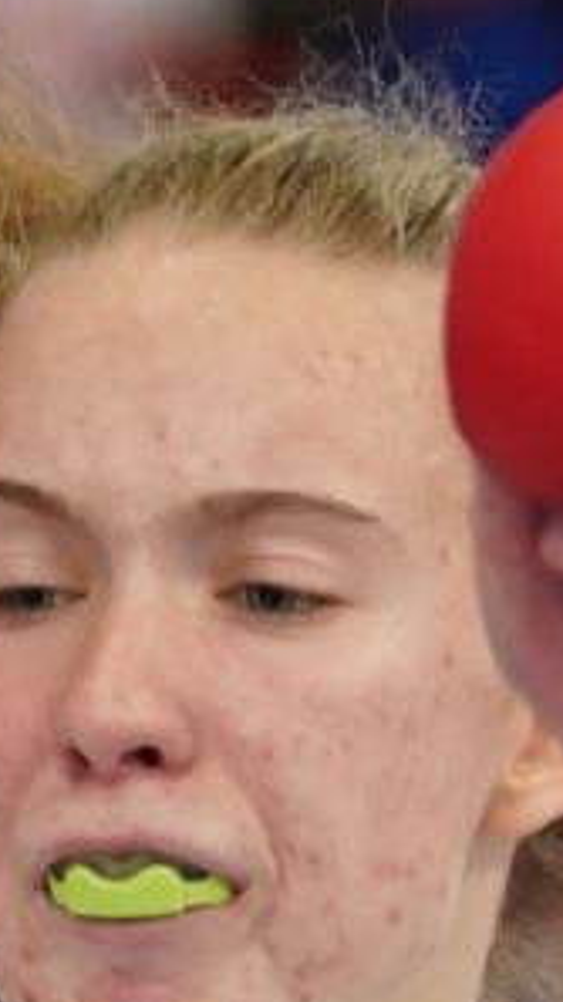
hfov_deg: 1.2
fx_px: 25990
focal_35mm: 979
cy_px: 1323
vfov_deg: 2.2
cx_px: -1224
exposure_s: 1/1000
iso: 2500
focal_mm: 154
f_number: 2.8
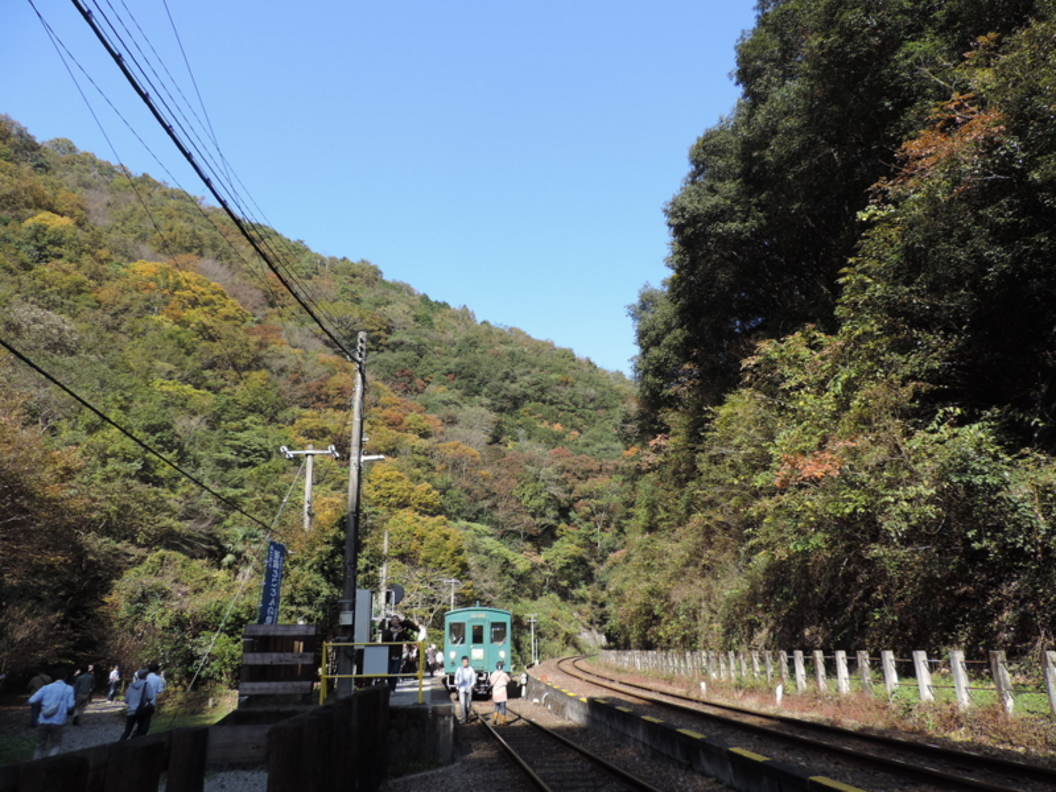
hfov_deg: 71.6
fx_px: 732
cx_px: 528
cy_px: 396
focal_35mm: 24
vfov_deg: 56.8
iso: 80
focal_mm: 4.3
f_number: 3
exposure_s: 1/400
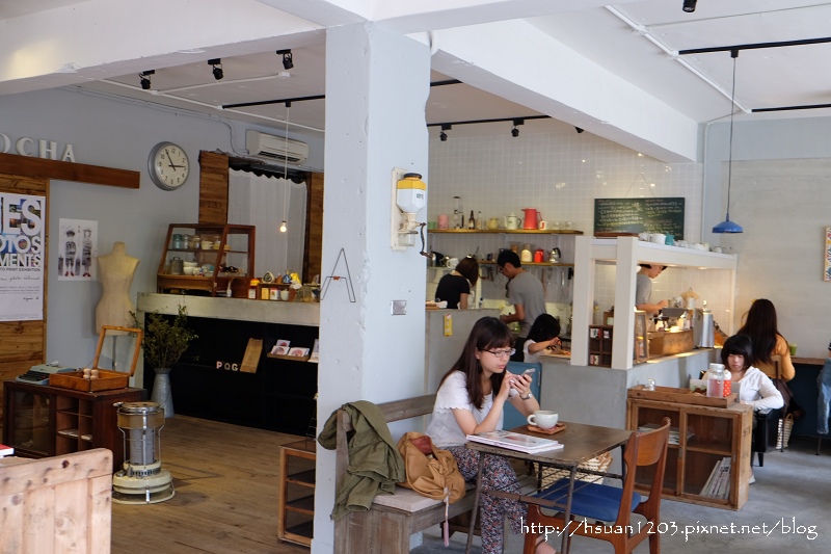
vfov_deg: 36.9
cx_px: 416
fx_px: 831
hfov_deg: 53.1
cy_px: 277
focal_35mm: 36
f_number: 3.2
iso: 250
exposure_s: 1/15
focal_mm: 24.3
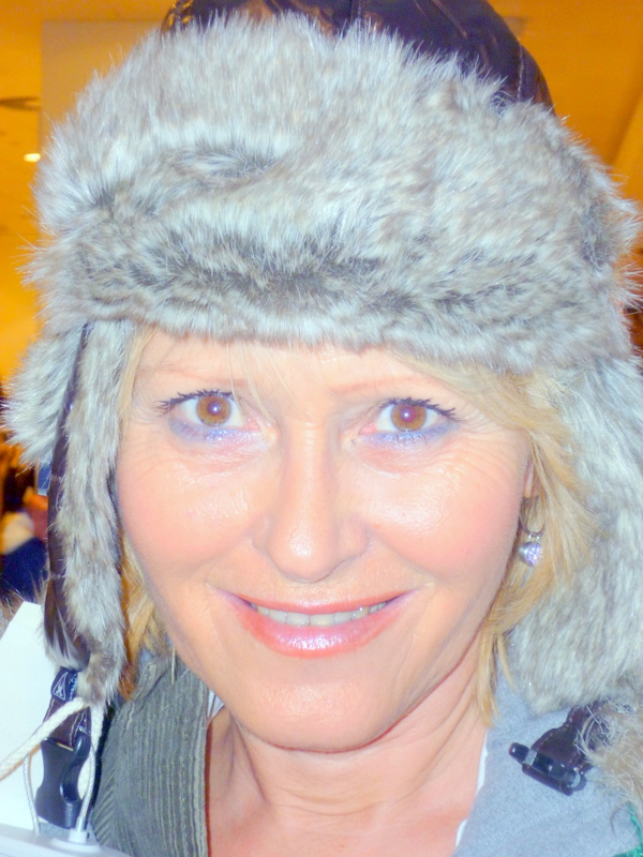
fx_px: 2179
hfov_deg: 16.8
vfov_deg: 22.3
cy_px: 428
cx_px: 322
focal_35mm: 88
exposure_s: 1/50
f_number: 5.1
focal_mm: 15.7
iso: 160
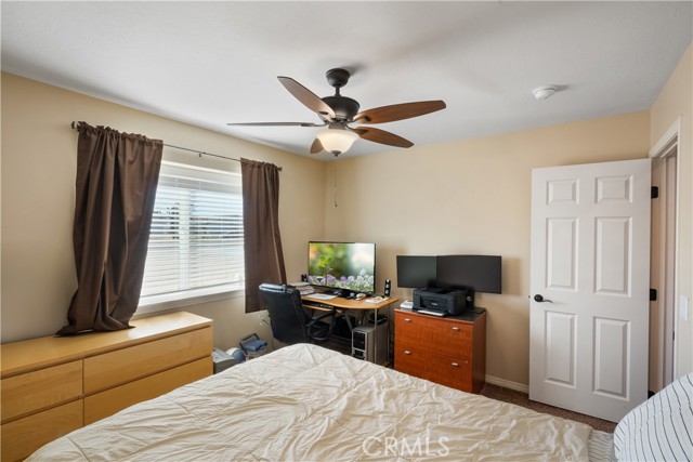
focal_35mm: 16
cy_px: 231
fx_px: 308
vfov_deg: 73.8
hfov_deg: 96.7
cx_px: 346
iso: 100
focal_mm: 16
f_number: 22
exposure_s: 2
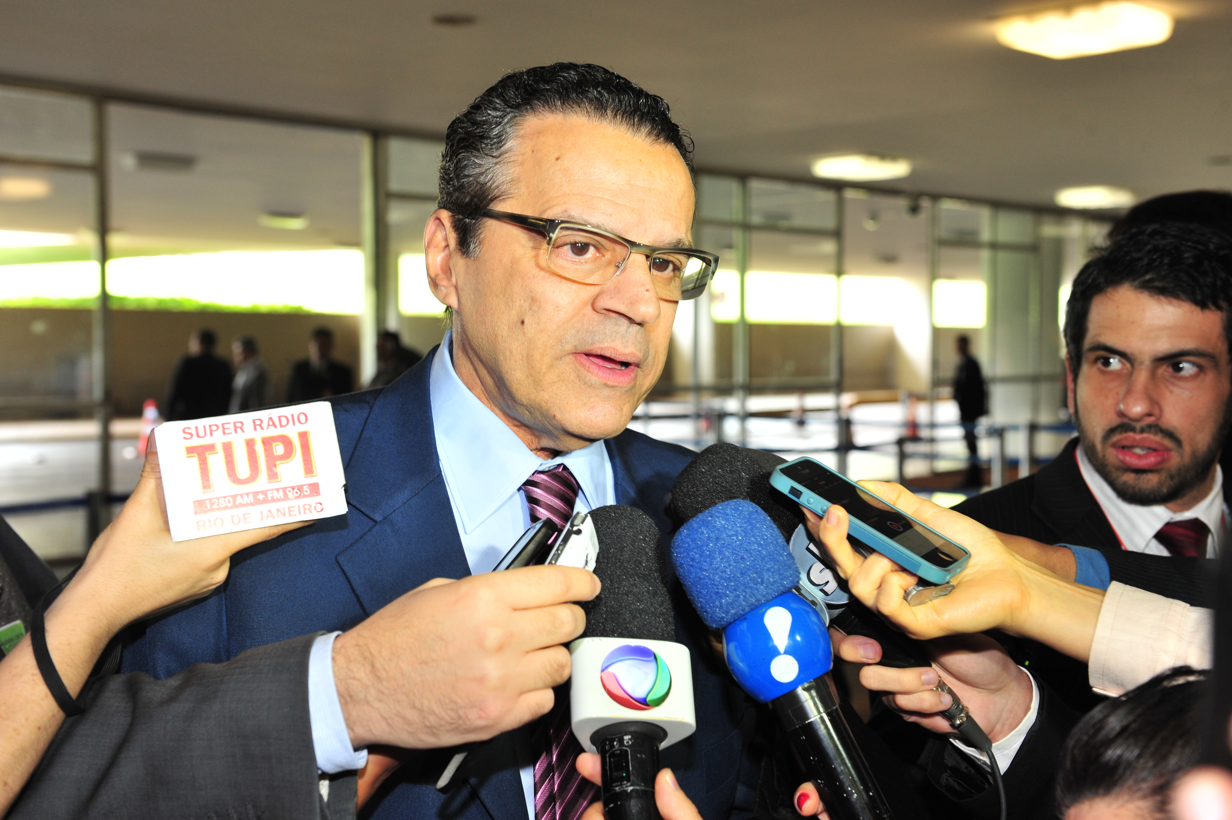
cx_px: 616
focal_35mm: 48
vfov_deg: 28.0
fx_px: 1642
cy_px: 410
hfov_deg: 41.1
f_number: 5.6
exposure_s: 1/80
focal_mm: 48
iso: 800
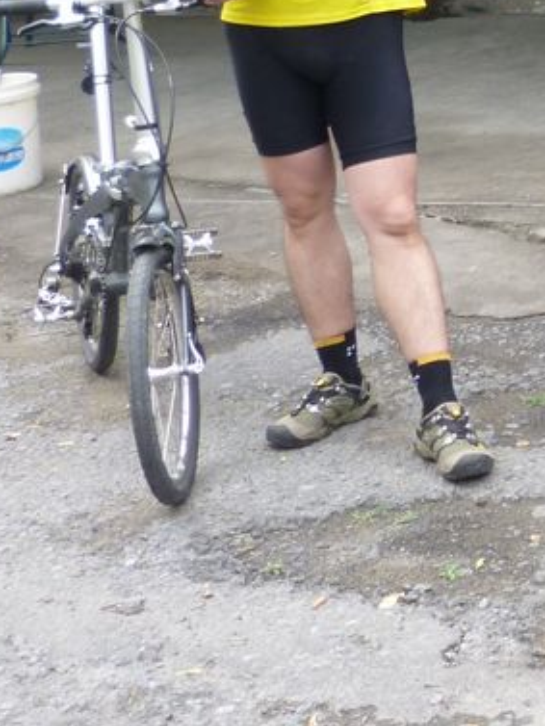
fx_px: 1993
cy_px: -166
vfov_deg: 19.4
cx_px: 1084
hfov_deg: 13.4
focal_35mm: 95
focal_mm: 5
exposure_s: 1/200
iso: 100
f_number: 3.1
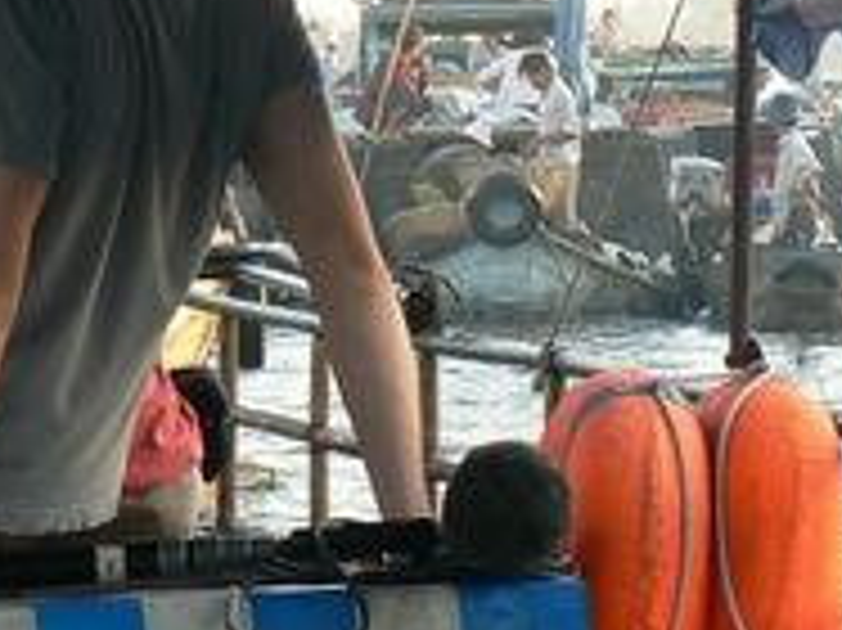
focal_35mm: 270
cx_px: 243
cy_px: 4
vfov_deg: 5.5
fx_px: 6563
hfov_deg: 7.3
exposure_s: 1/80
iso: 80
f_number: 4
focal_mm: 14
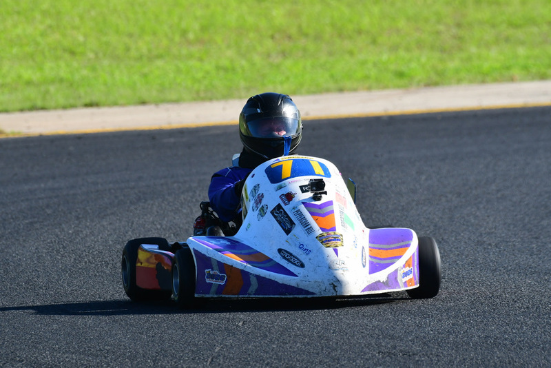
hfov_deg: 2.7
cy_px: 184
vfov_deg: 1.8
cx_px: 276
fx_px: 11483
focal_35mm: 750
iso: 640
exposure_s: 1/640
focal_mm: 500
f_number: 10
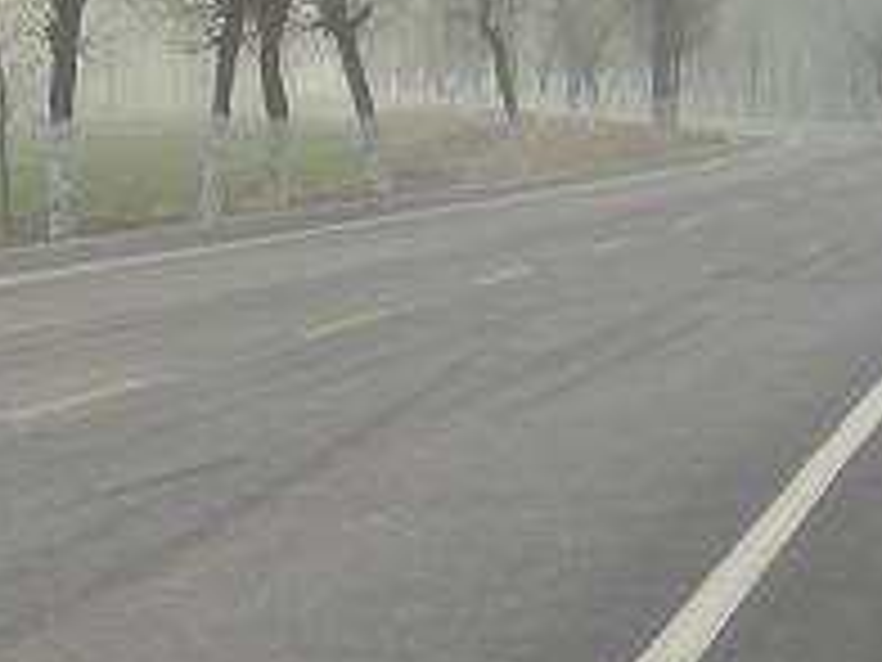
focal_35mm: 270
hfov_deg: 7.3
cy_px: 734
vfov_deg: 5.5
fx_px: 6879
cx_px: 400
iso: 50
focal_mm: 11
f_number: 3.7
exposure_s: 1/164
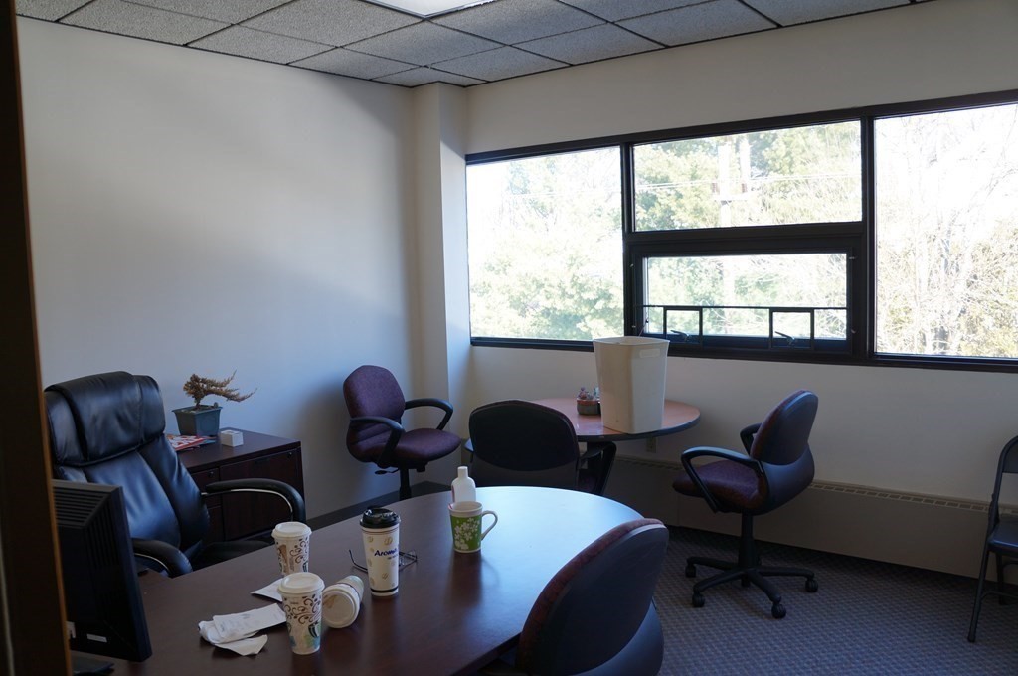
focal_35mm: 27
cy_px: 338
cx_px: 509
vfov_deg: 47.8
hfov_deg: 67.4
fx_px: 763
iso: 200
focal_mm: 18
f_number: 4
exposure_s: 1/60
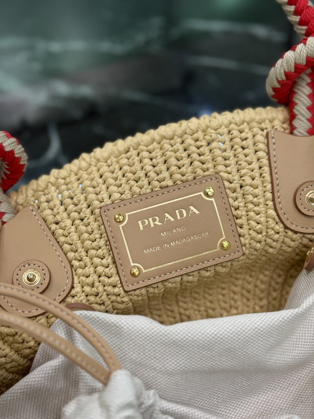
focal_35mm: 48
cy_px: 210
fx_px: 581
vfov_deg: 39.7
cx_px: 157
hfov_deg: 30.3
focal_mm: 6.76
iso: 80
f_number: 1.78
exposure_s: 1/121
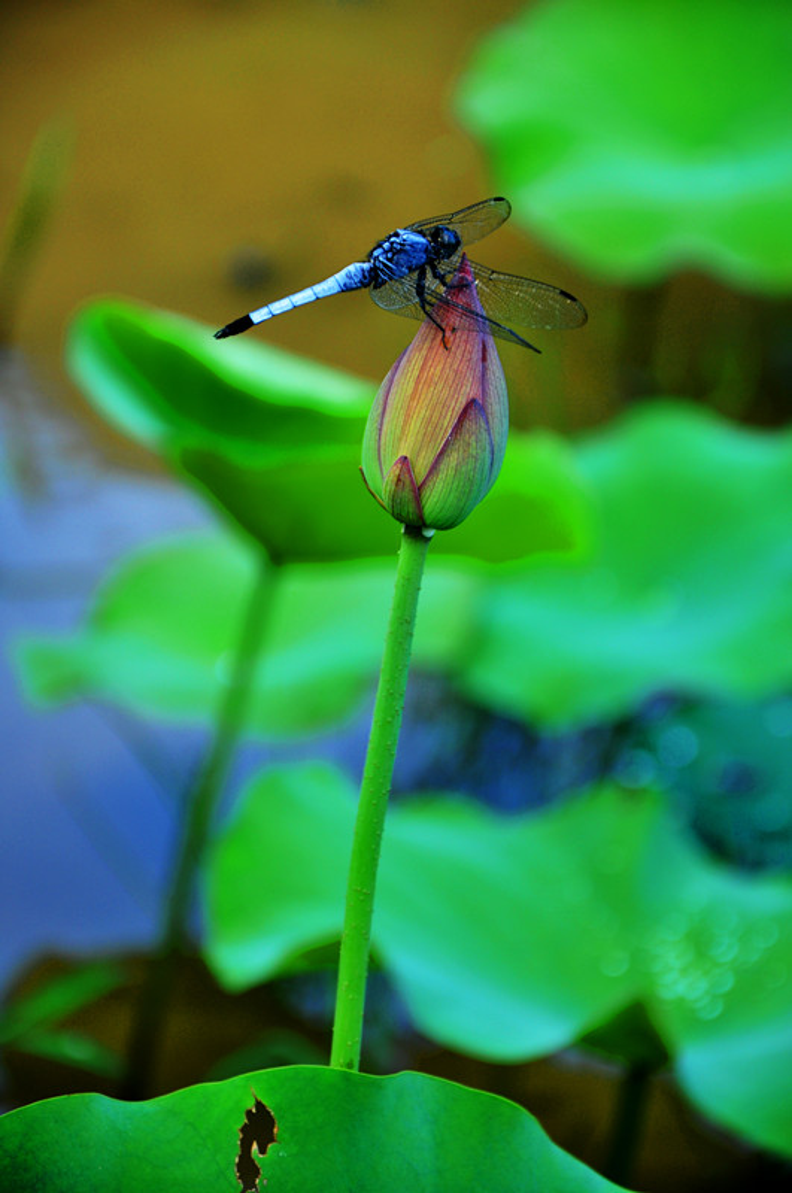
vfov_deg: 13.1
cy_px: 596
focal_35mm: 158
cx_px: 396
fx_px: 5213
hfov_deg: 8.7
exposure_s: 1/60
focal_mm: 105
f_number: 5.6
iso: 200
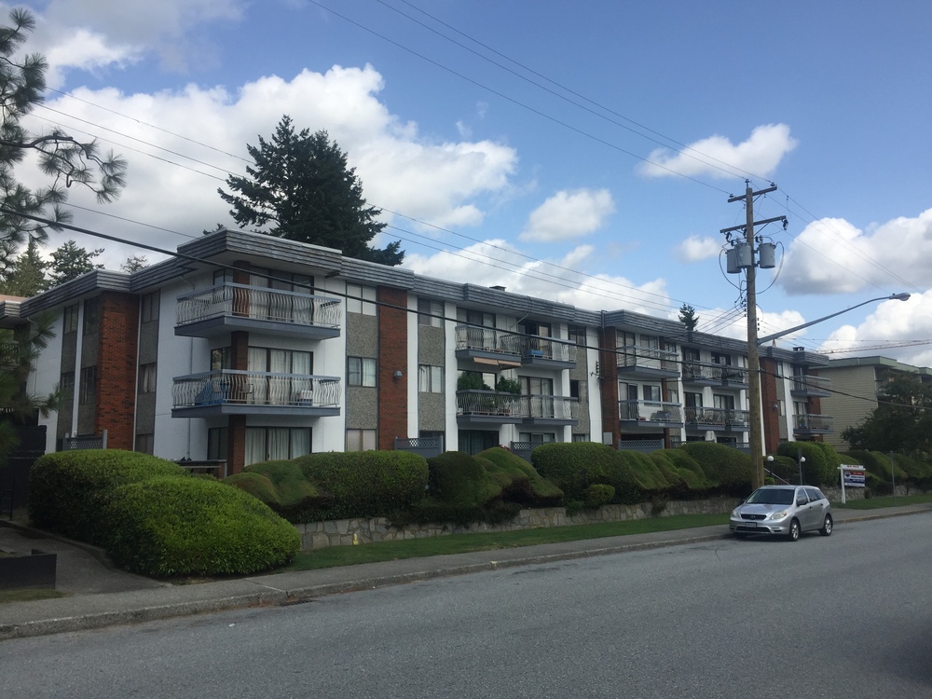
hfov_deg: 61.7
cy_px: 350
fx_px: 781
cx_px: 466
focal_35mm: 29
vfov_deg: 48.2
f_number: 2.2
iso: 32
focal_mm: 4.15
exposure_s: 1/2475
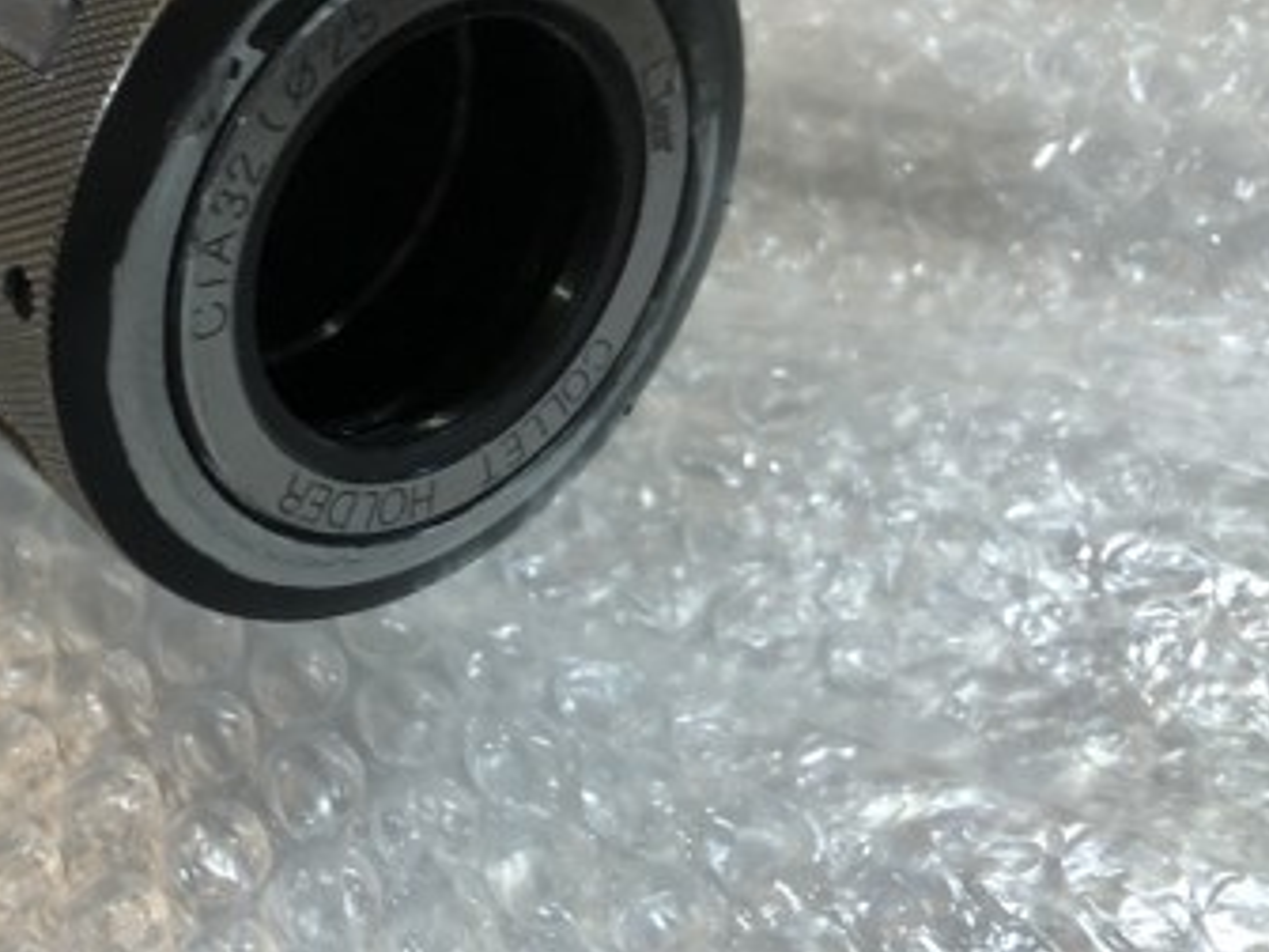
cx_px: 147
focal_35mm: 50
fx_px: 1833
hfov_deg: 36.1
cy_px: 178
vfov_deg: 28.4
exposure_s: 1/15
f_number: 1.8
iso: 64
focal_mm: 3.99
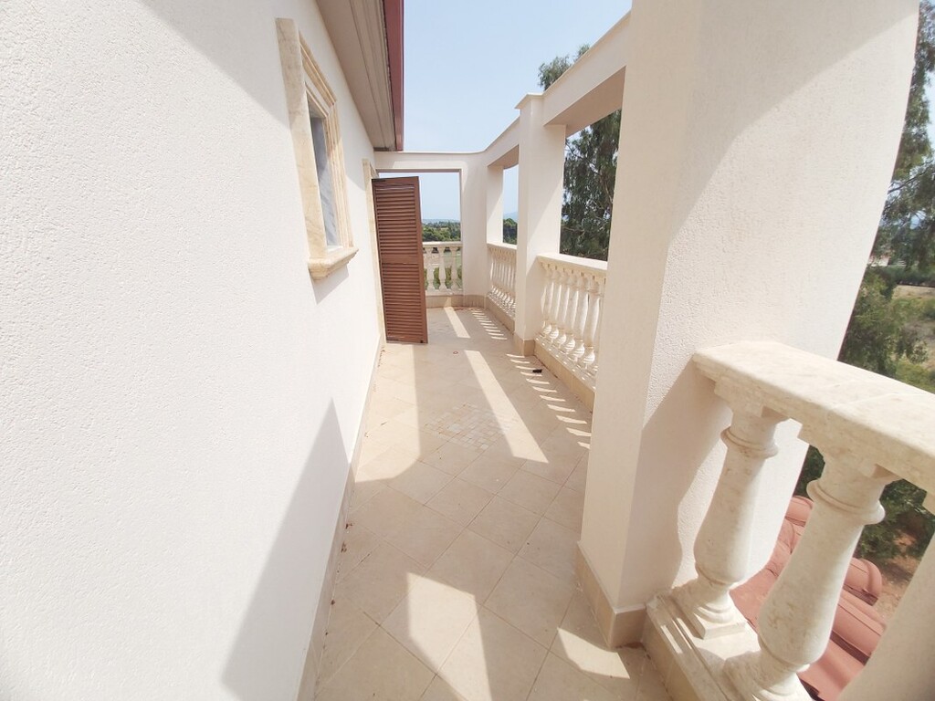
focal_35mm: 12
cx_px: 468
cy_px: 350
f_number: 2.2
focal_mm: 1.42
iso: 40
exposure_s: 1/1062
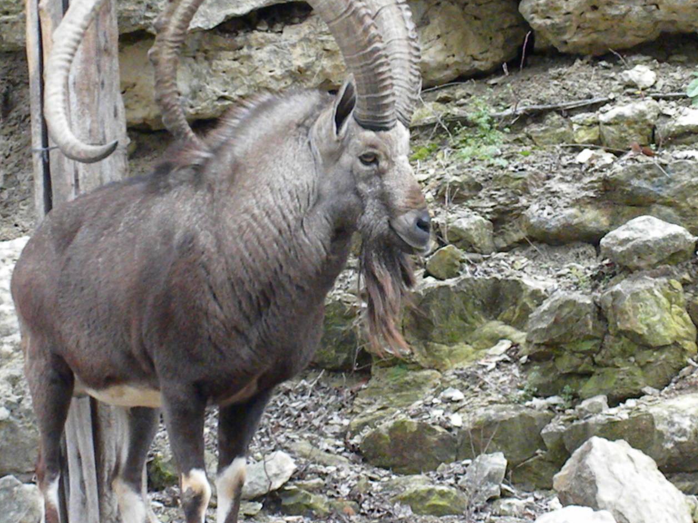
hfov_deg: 13.0
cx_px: 383
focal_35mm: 152
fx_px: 3064
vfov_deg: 9.8
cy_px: 222
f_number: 5.1
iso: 1404
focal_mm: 21
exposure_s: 1/253
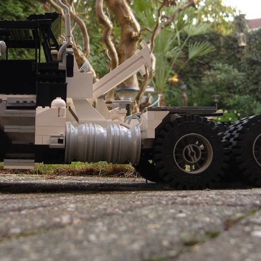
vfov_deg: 29.3
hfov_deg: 29.4
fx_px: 495
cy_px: 83
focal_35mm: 58
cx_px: 87
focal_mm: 7.3
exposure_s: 1/60
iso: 100
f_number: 2.8
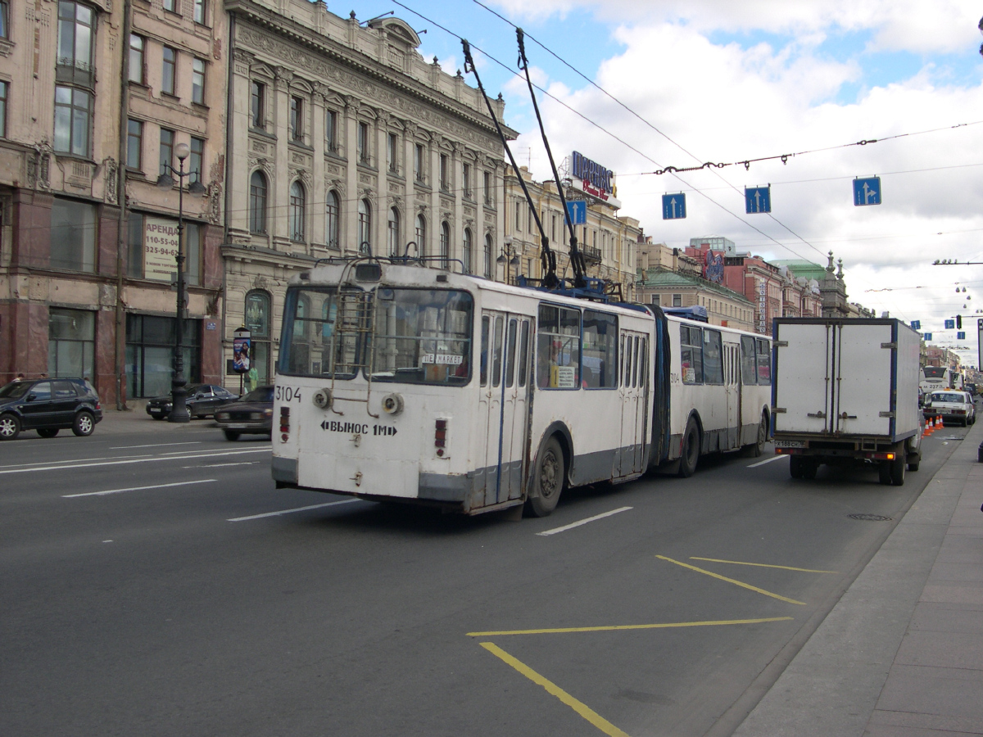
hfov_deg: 49.0
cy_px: 368
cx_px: 492
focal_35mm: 38
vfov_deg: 37.7
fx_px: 1079
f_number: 7.6
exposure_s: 1/112
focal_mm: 8
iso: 100
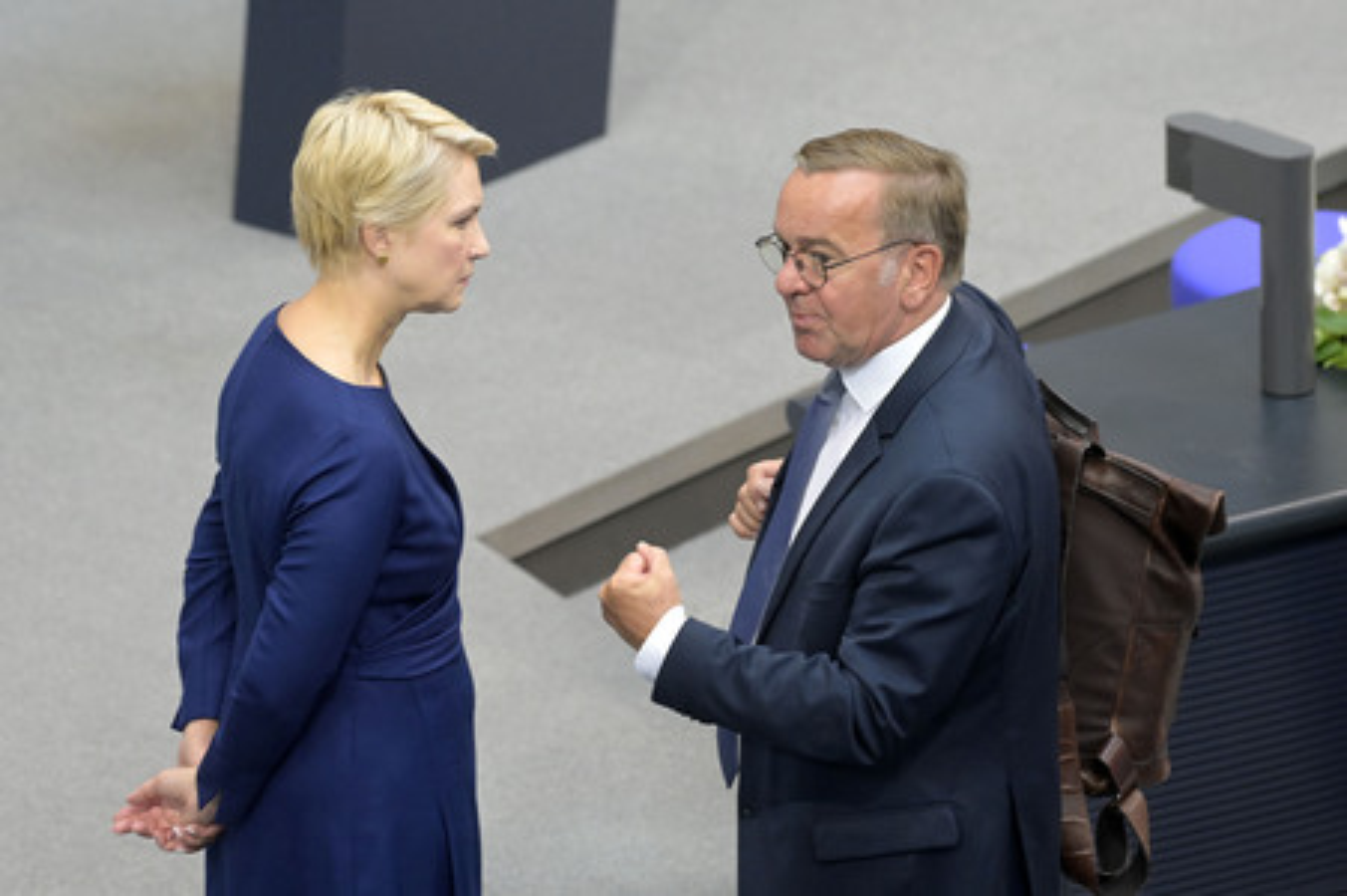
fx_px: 8973
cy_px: 448
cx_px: 674
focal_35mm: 240
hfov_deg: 8.6
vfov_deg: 5.7
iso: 10000
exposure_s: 1/250
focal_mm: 240
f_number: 6.3
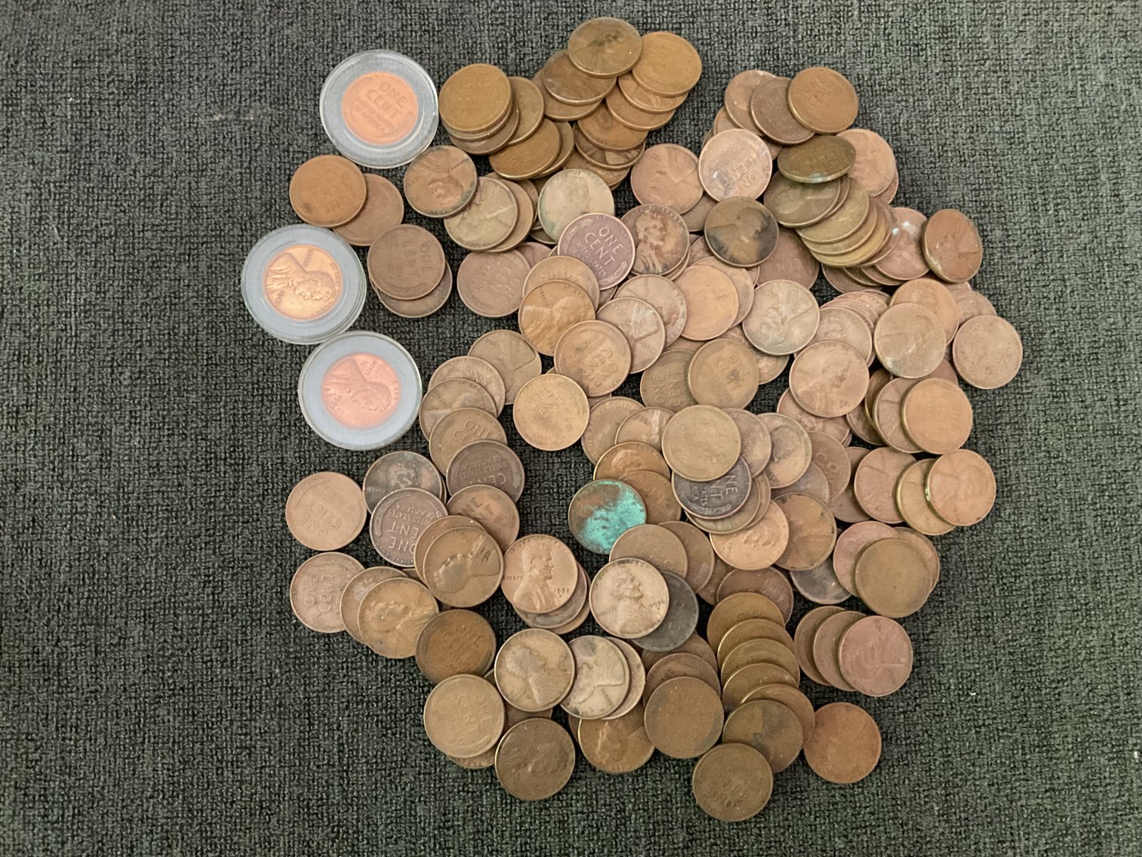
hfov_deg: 61.7
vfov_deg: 48.2
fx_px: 957
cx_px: 571
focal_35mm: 29
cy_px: 428
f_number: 1.8
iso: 400
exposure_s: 1/25
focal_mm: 3
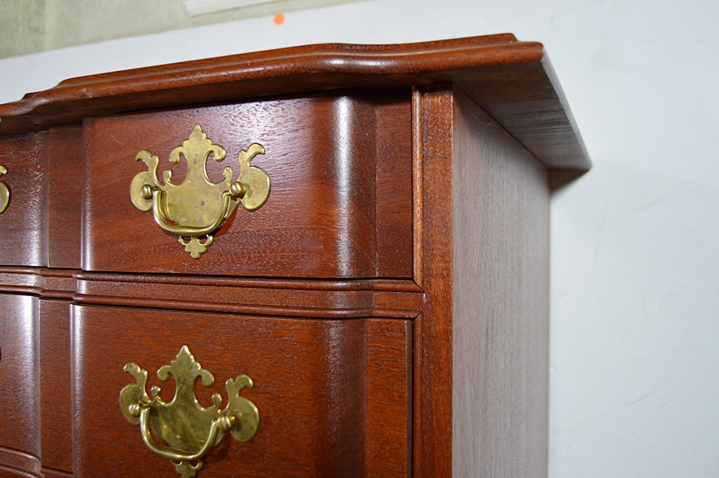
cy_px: 239
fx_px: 599
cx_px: 360
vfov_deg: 43.5
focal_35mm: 30
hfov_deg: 62.0
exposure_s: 1/60
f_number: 3.5
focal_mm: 20
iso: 900
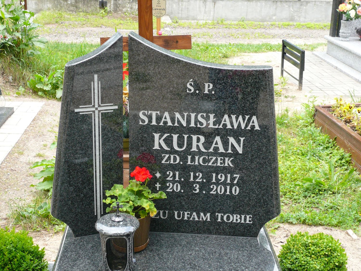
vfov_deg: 27.0
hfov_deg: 35.5
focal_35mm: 54
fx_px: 563
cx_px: 180
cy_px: 136
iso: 100
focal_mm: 8.8
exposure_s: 1/50
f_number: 3.8
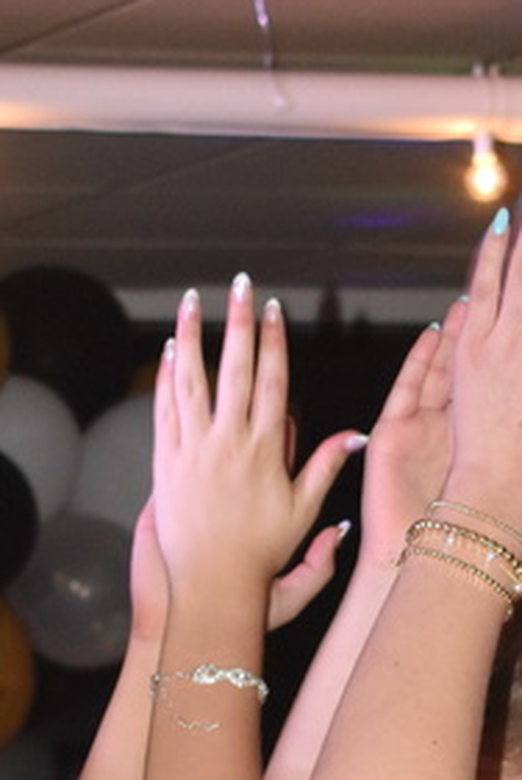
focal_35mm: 262
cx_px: 326
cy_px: 1116
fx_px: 5684
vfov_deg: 7.7
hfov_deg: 5.3
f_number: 5.3
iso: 1600
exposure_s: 1/60
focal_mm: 48
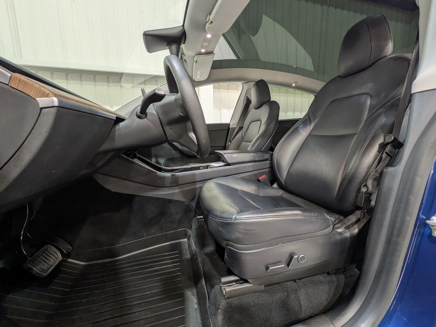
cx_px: 218
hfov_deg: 102.1
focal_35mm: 14
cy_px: 164
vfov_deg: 85.7
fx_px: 176
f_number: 2.2
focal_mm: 1.83
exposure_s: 1/25
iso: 65
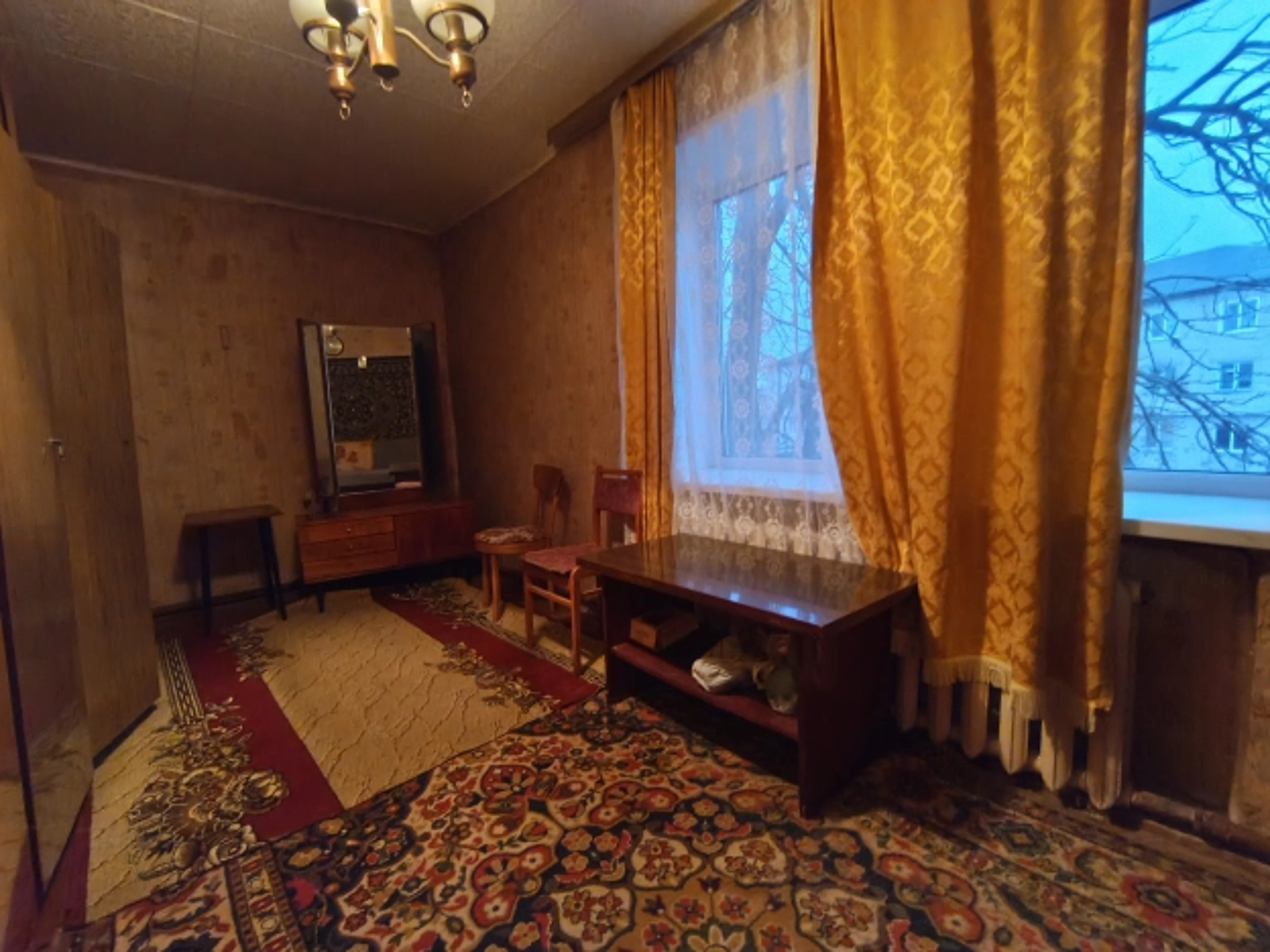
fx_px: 550
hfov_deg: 98.2
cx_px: 635
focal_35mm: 15
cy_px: 476
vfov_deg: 81.7
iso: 771
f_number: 2.2
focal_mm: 1.65
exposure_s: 1/10
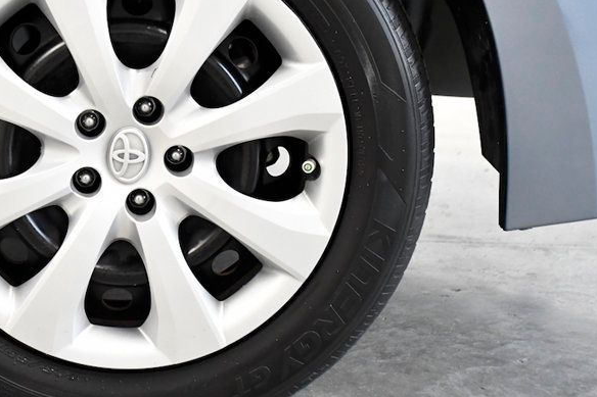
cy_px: 134
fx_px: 1658
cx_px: 128
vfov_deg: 13.7
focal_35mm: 100
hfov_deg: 20.2
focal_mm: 38
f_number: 4.2
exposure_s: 1/320
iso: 2500
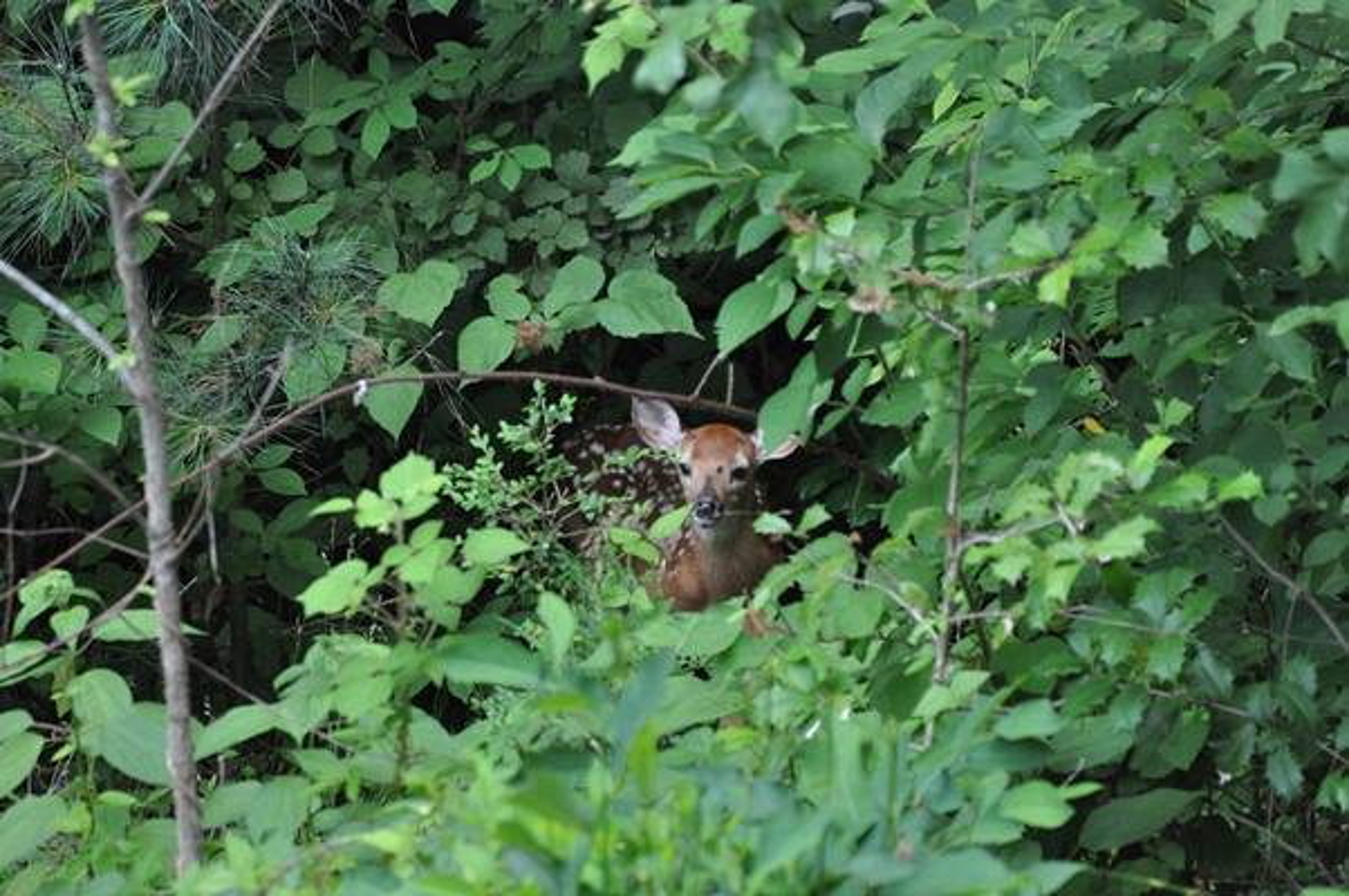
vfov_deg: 3.0
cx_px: 674
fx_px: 16844
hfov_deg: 4.6
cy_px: 448
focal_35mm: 450
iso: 1250
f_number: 5.6
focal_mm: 300
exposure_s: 1/500
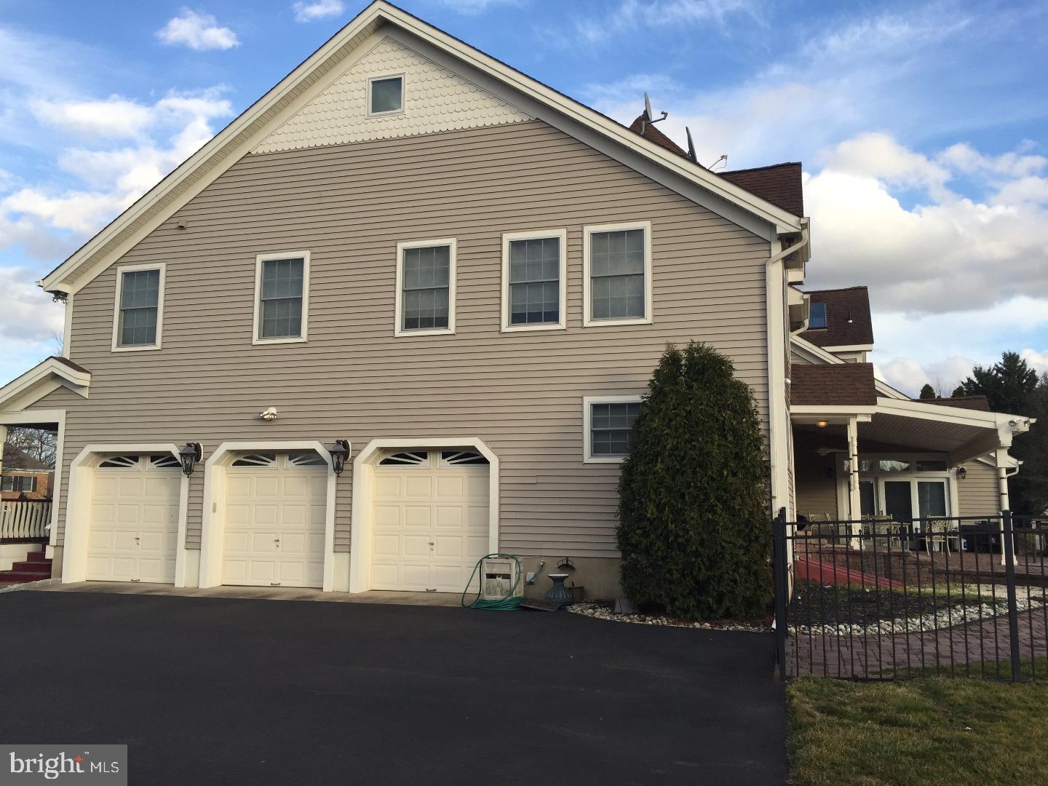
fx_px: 878
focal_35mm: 29
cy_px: 393
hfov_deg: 61.7
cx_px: 524
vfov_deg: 48.2
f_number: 2.2
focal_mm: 4.15
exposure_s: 1/842
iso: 32
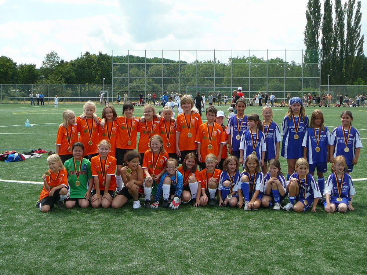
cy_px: 138
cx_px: 184
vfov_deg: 33.6
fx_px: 456
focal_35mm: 43
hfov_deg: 43.9
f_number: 3.2
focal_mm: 6.4
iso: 80
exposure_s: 1/640
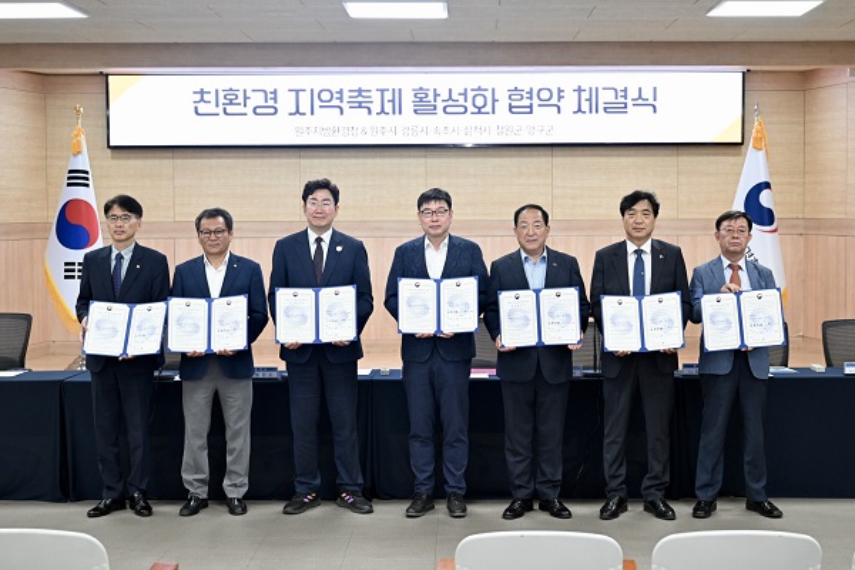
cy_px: 285
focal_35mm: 43
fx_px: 1021
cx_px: 428
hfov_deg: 45.4
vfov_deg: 31.2
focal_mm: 43
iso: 1600
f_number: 3.5
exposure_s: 1/200
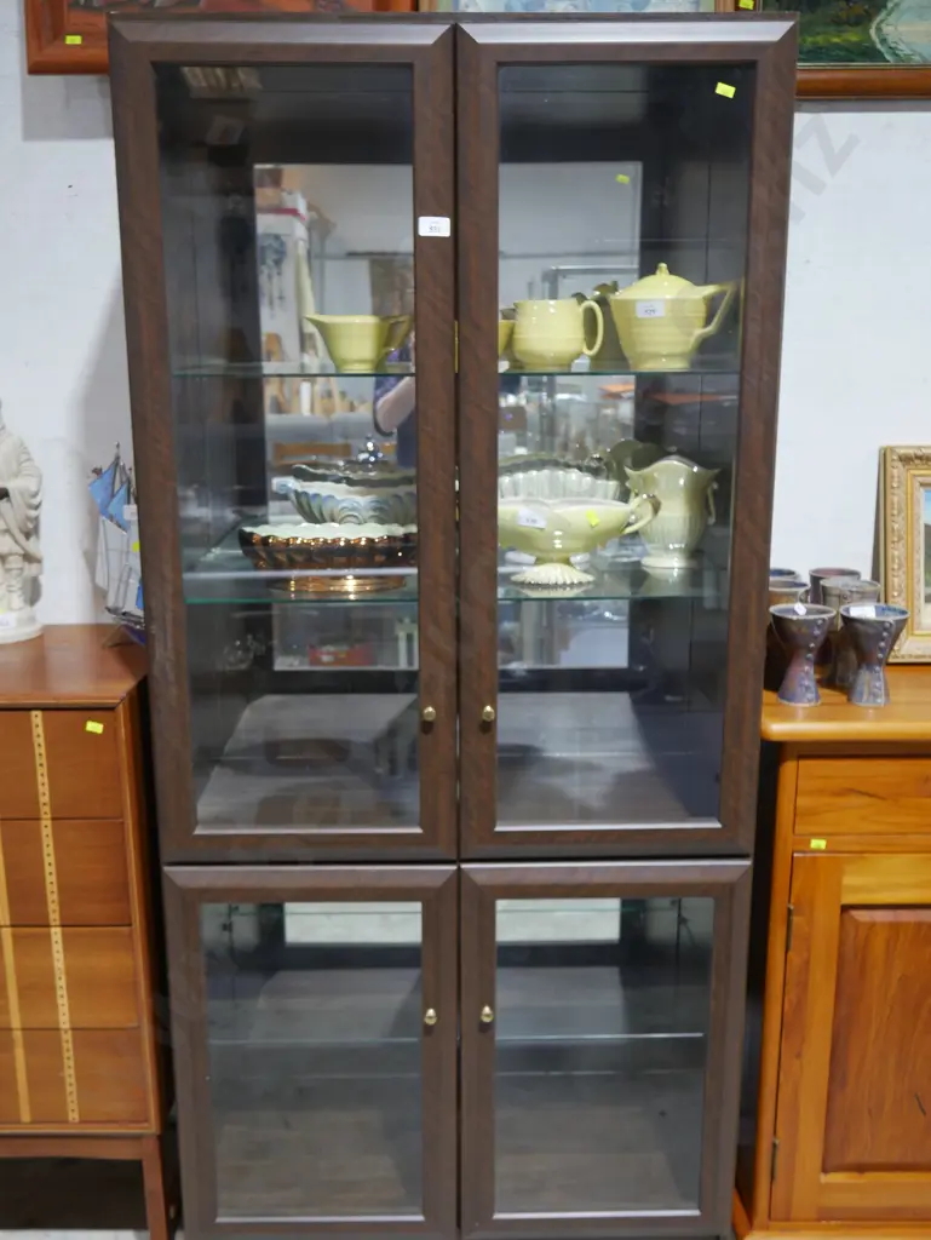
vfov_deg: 53.9
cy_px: 620
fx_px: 1218
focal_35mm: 34
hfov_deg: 41.8
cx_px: 466
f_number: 4
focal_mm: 17
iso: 640
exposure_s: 1/60
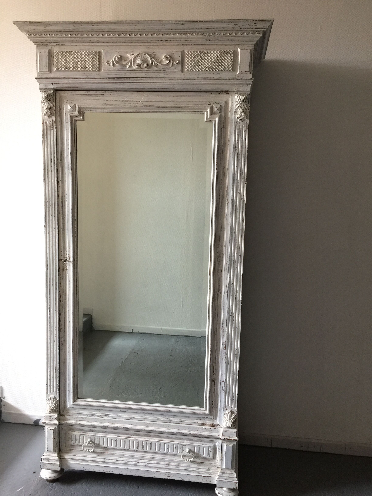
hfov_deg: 48.2
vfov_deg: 61.7
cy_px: 248
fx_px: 416
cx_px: 186
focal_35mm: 29
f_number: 2.2
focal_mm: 4.15
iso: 64
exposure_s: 1/17
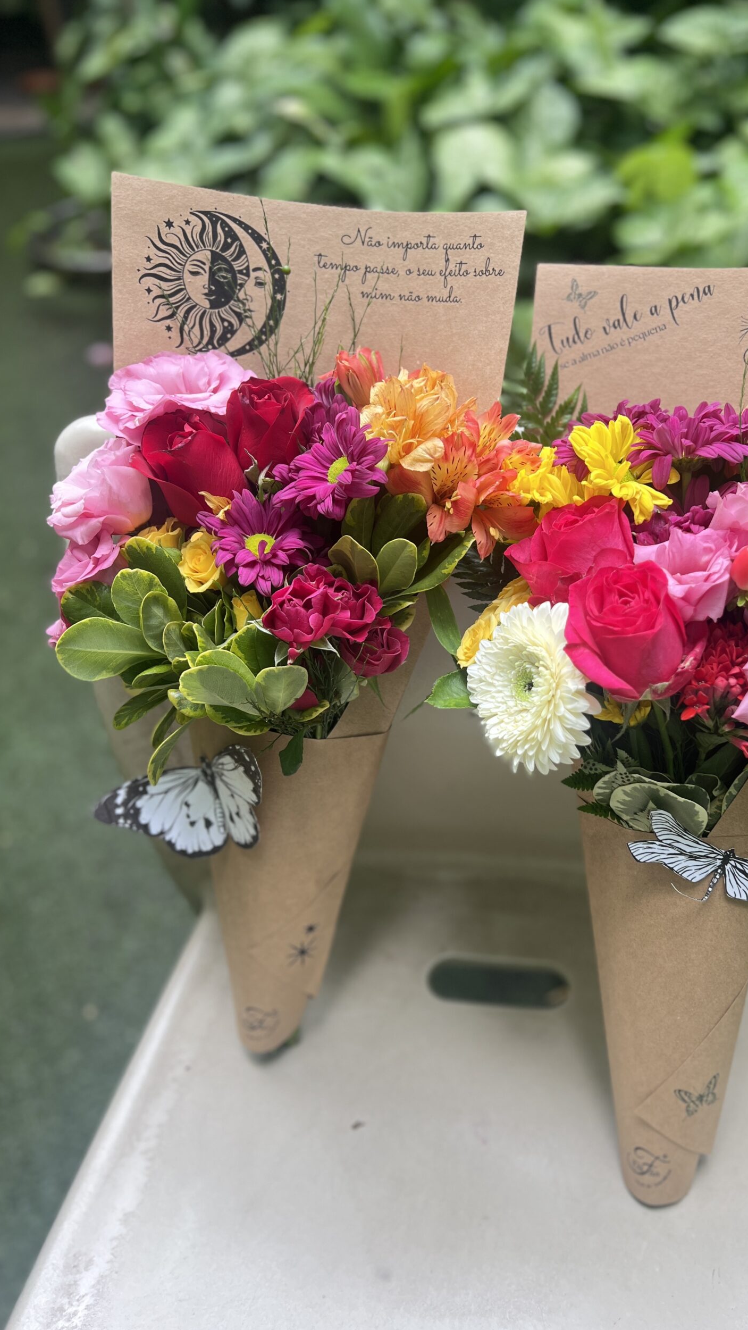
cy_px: 676
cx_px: 507
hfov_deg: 39.6
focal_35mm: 29
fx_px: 1022
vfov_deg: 66.1
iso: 50
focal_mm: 5.7
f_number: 1.5
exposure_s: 1/121
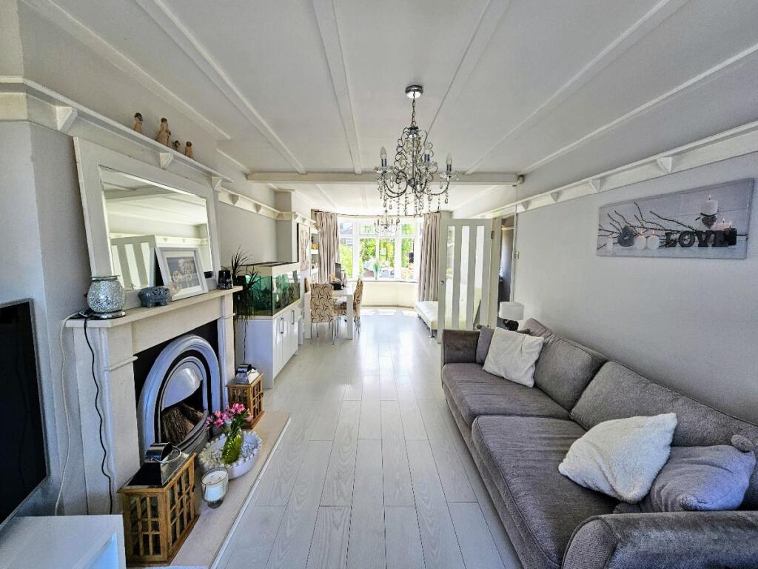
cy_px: 284
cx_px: 379
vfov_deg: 89.9
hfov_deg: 106.2
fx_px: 285
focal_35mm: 13
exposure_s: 1/110
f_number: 2.2
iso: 50
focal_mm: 2.2
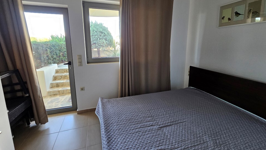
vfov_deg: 70.1
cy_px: 64
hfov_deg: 103.0
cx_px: 135
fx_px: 106
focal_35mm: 15
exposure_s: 1/70.8
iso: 250
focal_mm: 2.2
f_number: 2.2
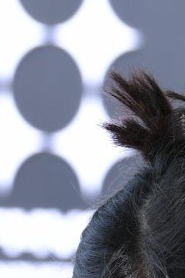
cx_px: 126
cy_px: 1011
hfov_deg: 1.3
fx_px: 8101
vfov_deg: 1.9
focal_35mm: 1051
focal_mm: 135
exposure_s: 1/400
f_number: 5.6
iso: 450
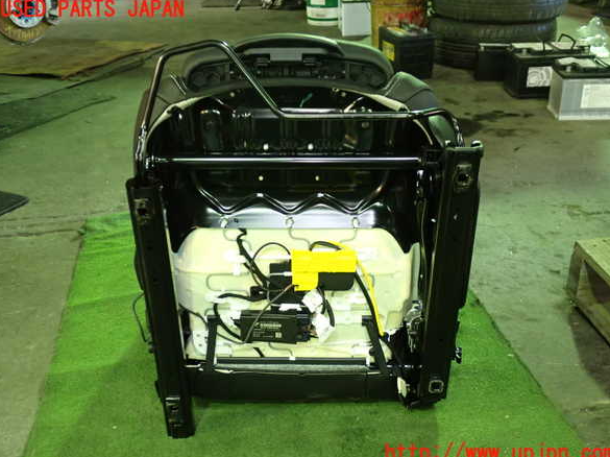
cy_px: 232
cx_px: 308
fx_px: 687
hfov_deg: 47.9
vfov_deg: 36.8
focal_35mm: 39
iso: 800
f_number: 2.7
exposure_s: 1/20
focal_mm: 6.83
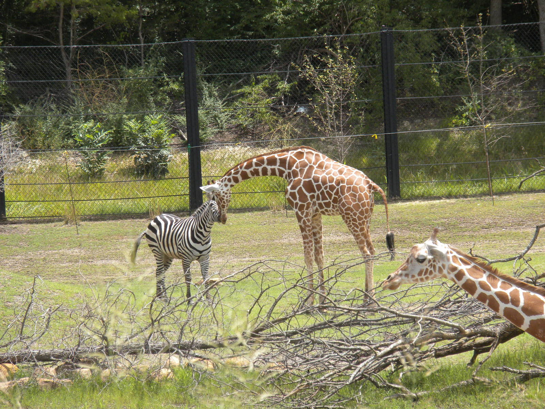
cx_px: 272
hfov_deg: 8.3
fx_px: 3747
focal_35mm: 238
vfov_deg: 6.2
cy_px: 204
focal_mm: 42.1
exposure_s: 1/464
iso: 128
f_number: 5.2
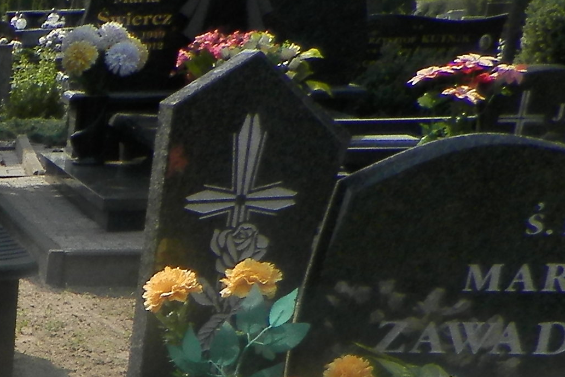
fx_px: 1821
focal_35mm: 116
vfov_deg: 10.4
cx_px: -576
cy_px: 859
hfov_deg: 14.5
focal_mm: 4.5
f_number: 3.1
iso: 80
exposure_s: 1/1000
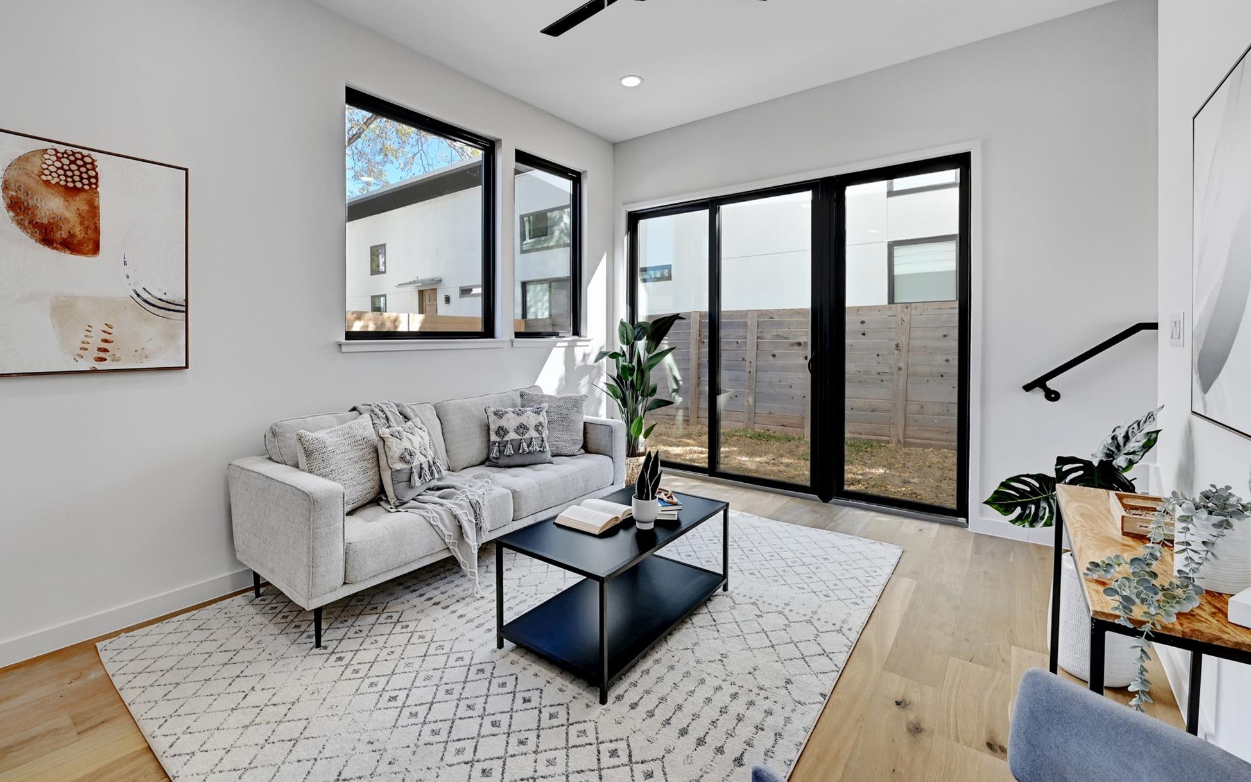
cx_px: 598
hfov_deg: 101.4
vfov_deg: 74.5
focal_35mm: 15
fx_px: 511
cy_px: 345
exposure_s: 1/15
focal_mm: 14
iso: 400
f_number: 10
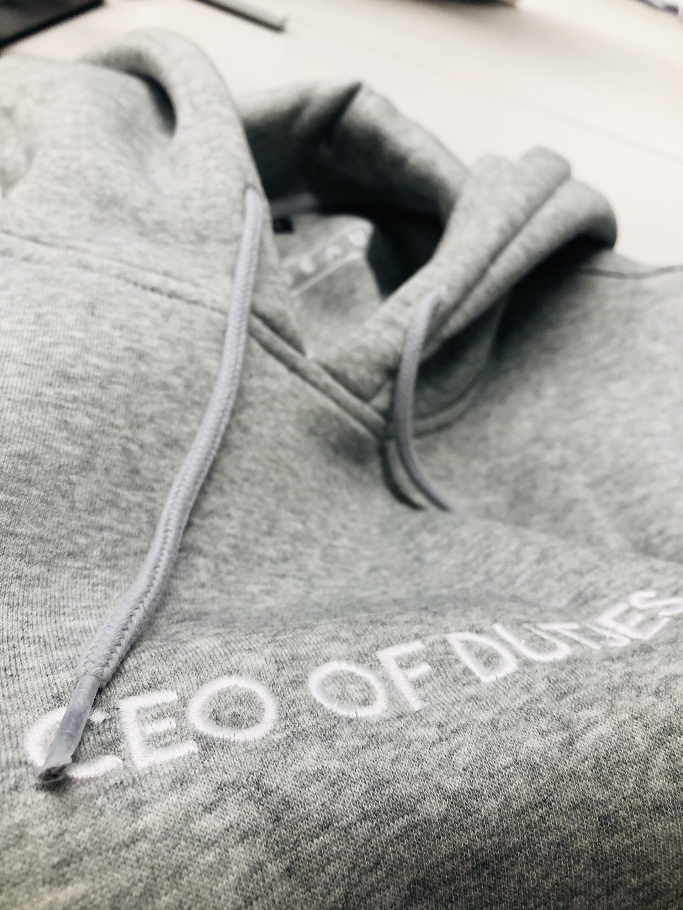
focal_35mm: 28
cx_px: 342
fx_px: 737
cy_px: 455
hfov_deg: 49.7
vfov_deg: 63.4
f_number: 1.8
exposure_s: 1/33
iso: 25
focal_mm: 3.99
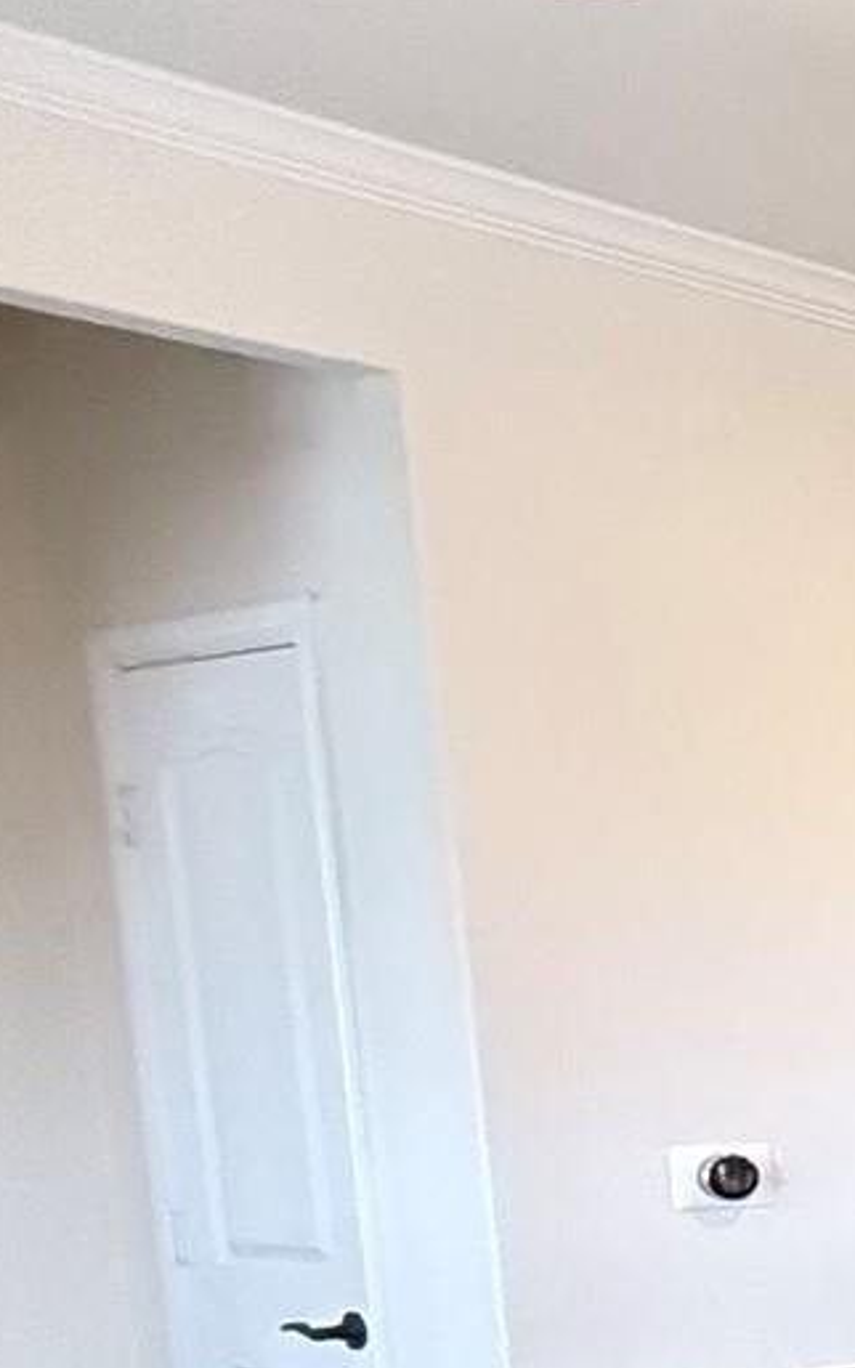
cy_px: 1262
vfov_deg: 32.6
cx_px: 2488
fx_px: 2199
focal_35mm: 59
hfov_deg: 11.9
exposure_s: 1/60
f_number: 2.2
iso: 1000
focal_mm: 2.22
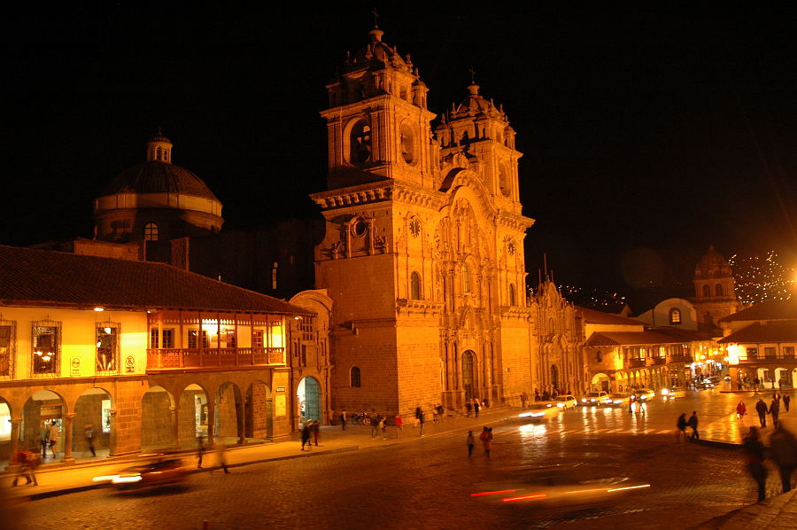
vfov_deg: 39.9
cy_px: 265
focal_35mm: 33
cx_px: 398
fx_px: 730
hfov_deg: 57.3
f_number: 3.8
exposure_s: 1/4
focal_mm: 22
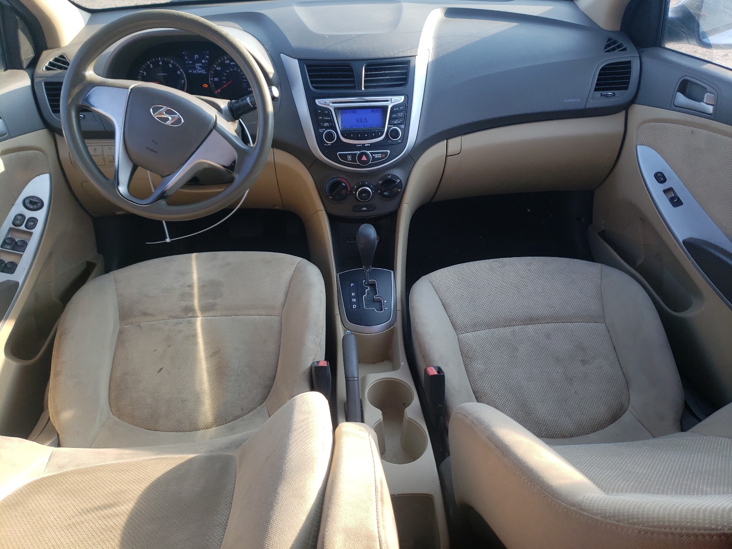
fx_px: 550
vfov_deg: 53.1
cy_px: 274
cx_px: 366
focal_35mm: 26
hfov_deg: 67.3
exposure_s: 1/303
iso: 50
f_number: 1.5
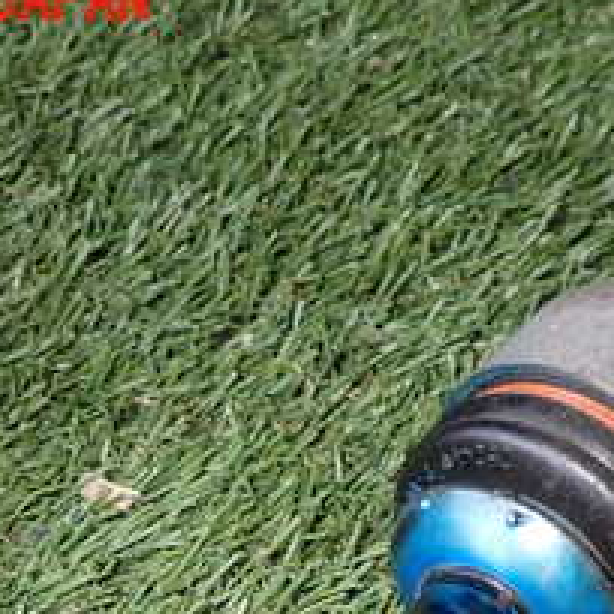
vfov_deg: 25.0
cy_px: 641
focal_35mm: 65
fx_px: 1304
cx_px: 506
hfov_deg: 25.9
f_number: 5.6
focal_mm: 4.5
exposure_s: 1/30
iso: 100
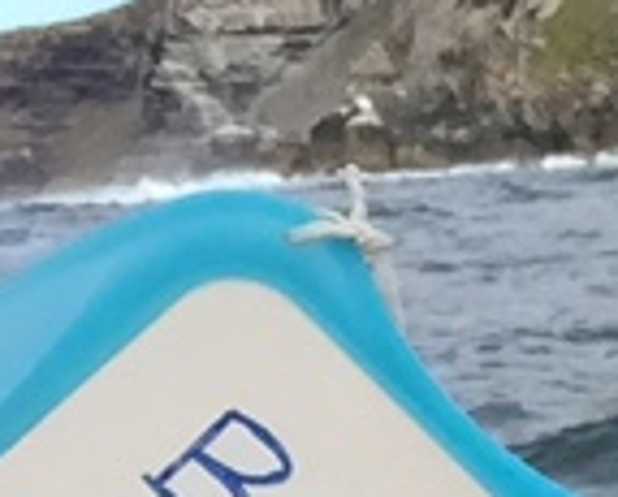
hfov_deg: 12.6
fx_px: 2474
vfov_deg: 11.4
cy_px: 385
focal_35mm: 135
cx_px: 1223
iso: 32
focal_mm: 2.65
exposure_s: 1/619
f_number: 2.2
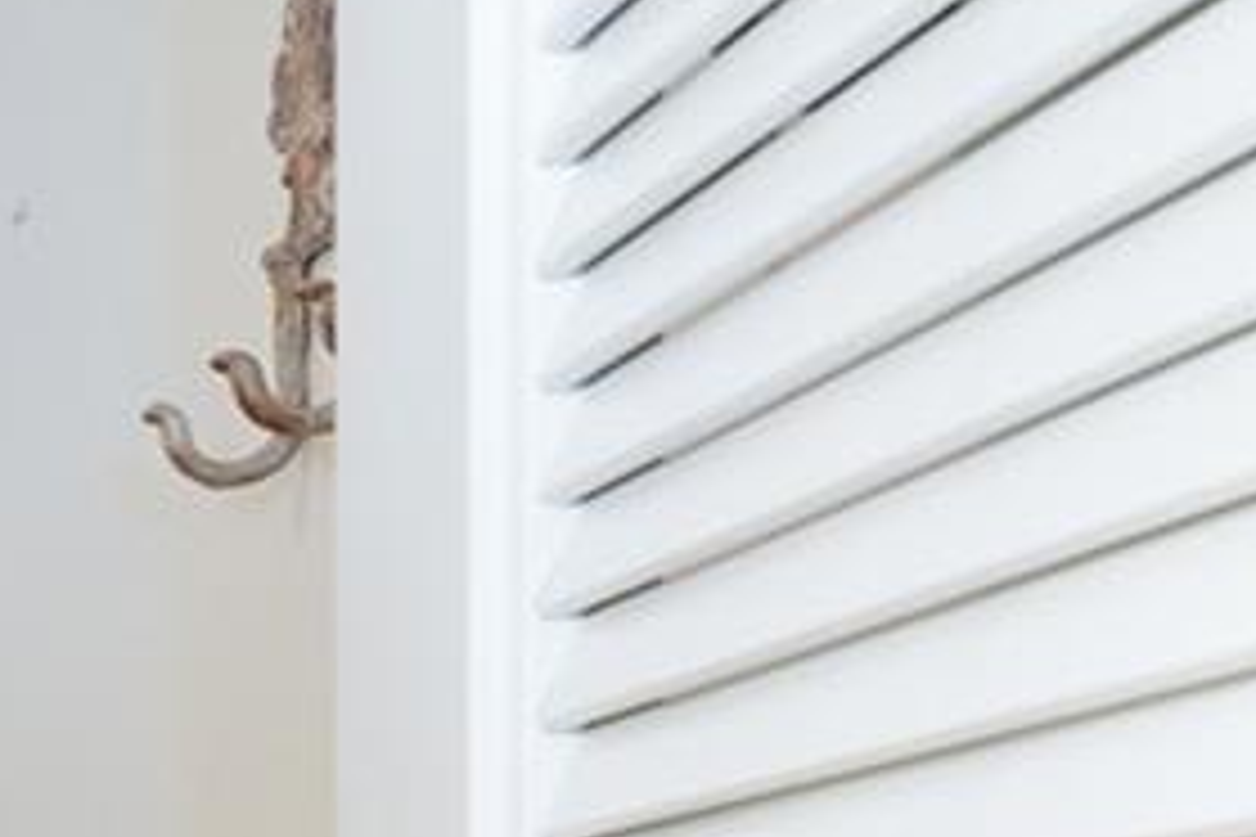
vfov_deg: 14.9
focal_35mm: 86
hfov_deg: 12.9
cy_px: 1184
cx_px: -2183
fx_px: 3000
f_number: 8
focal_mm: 15
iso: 500
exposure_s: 1/10
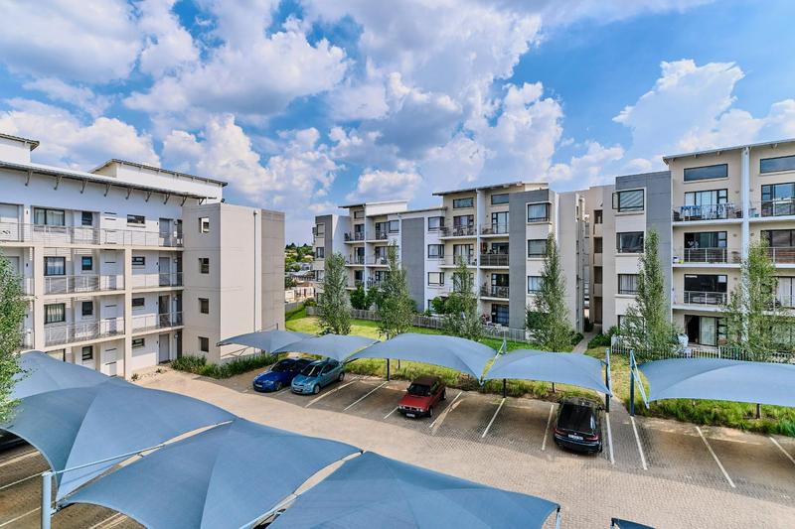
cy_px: 264
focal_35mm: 15
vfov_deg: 77.3
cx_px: 398
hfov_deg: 100.4
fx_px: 331
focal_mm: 10
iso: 800
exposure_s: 1/1000
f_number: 8
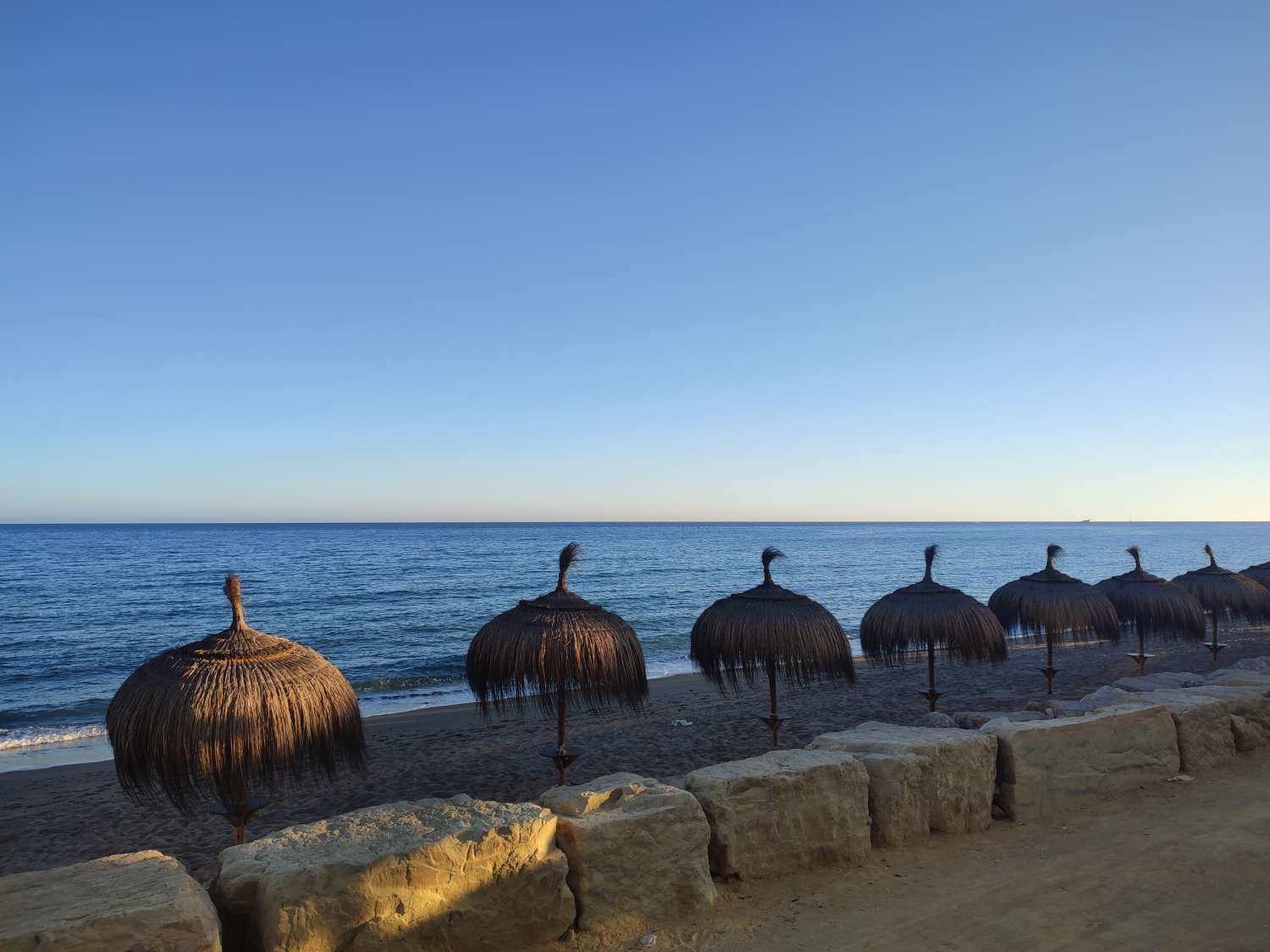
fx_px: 881
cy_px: 476
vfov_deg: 56.8
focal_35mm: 24
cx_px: 635
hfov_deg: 71.6
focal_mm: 5.89
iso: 50
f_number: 1.89
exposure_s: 1/335
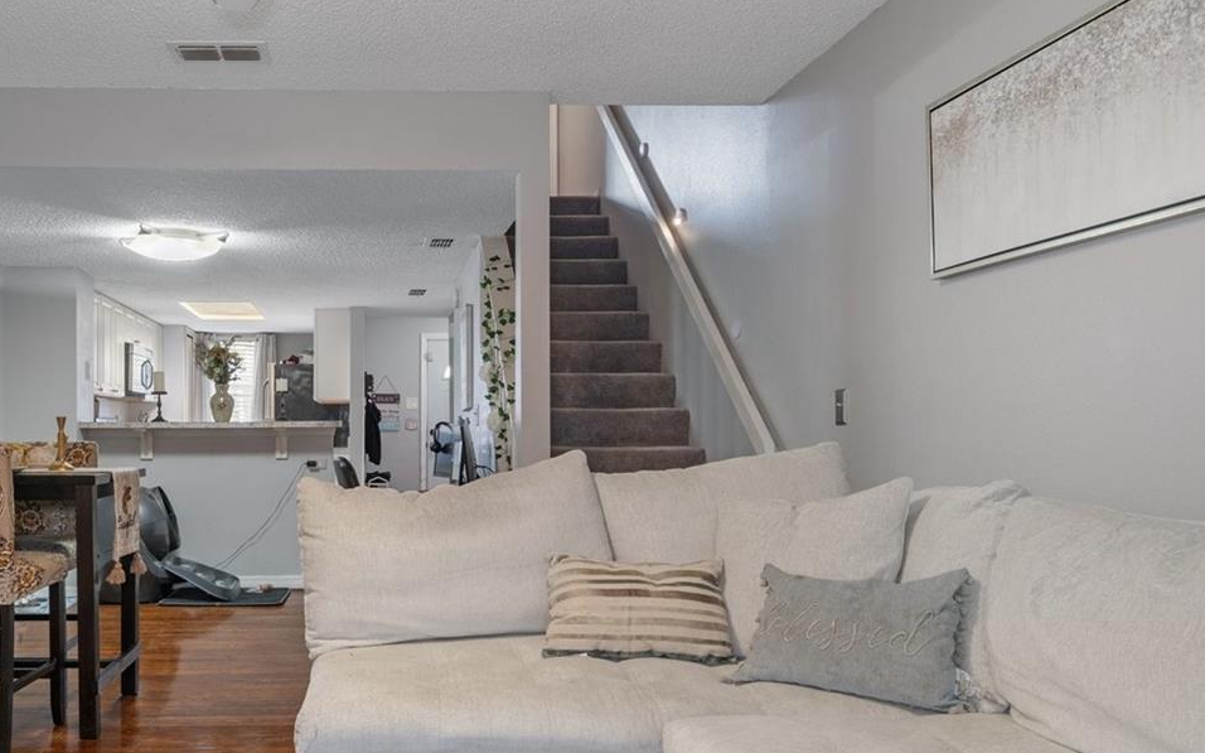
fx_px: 952
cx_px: 397
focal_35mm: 29
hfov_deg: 63.0
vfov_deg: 43.0
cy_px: 444
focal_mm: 17
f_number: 8
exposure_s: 1/1.67
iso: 320
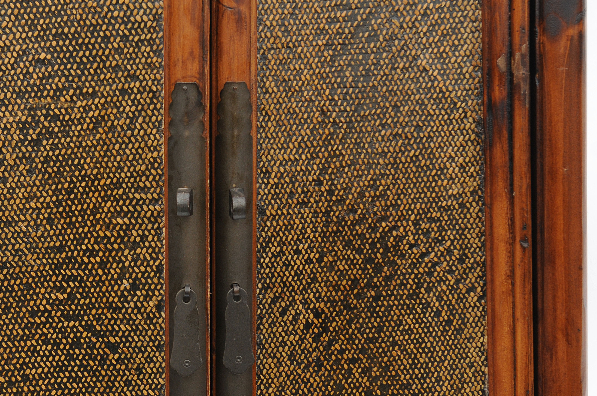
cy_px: 246
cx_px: 202
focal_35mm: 85
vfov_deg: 16.0
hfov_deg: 23.8
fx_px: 1408
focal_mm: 42
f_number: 6.3
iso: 320
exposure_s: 1/200
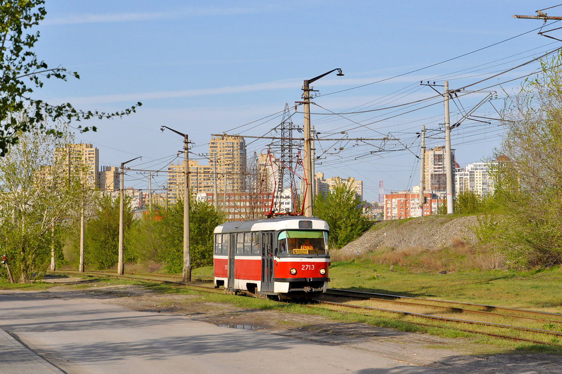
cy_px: 187
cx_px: 281
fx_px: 1171
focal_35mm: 75
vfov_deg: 18.2
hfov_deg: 27.0
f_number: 8
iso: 200
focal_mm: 50
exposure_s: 1/500
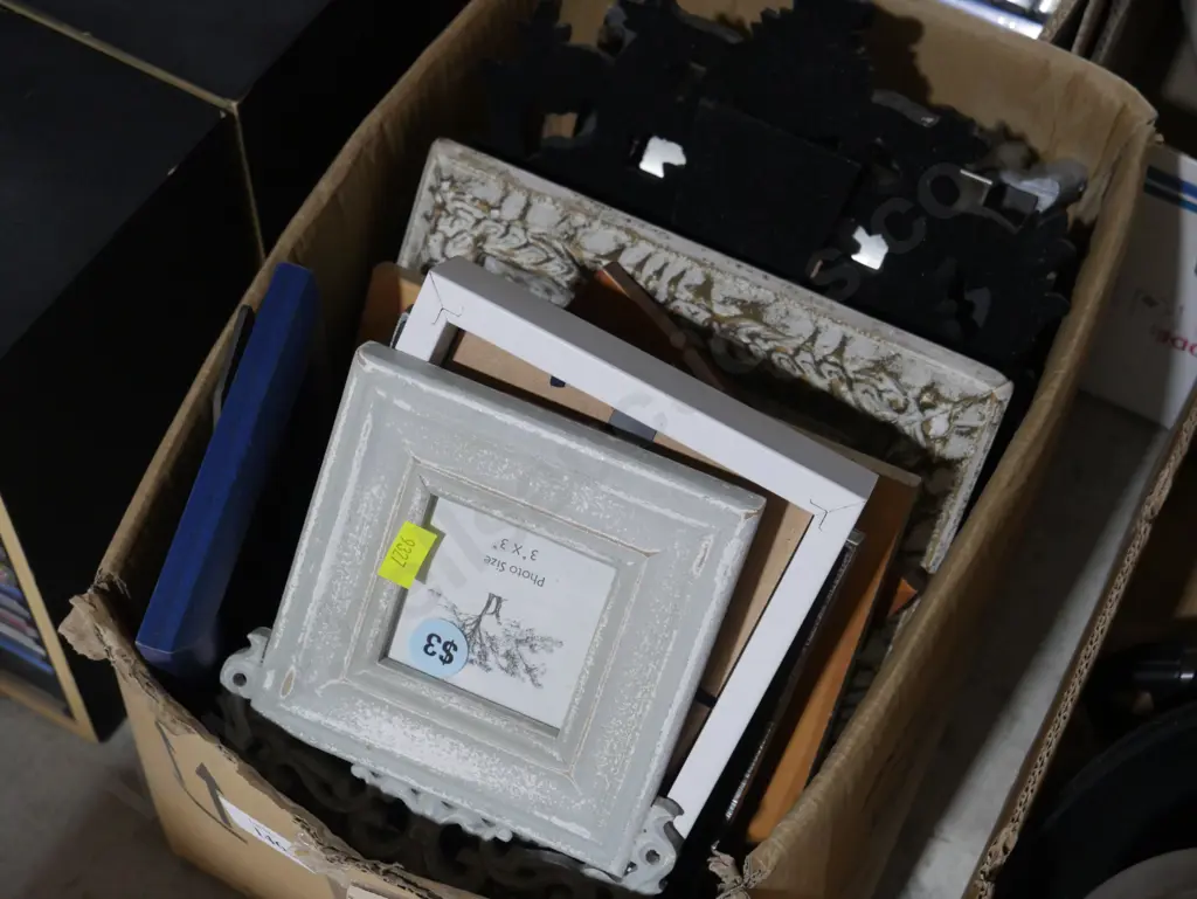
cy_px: 450
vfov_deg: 23.7
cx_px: 598
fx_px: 2145
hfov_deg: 31.2
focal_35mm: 62
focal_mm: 31
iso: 2000
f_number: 5.4
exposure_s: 1/80
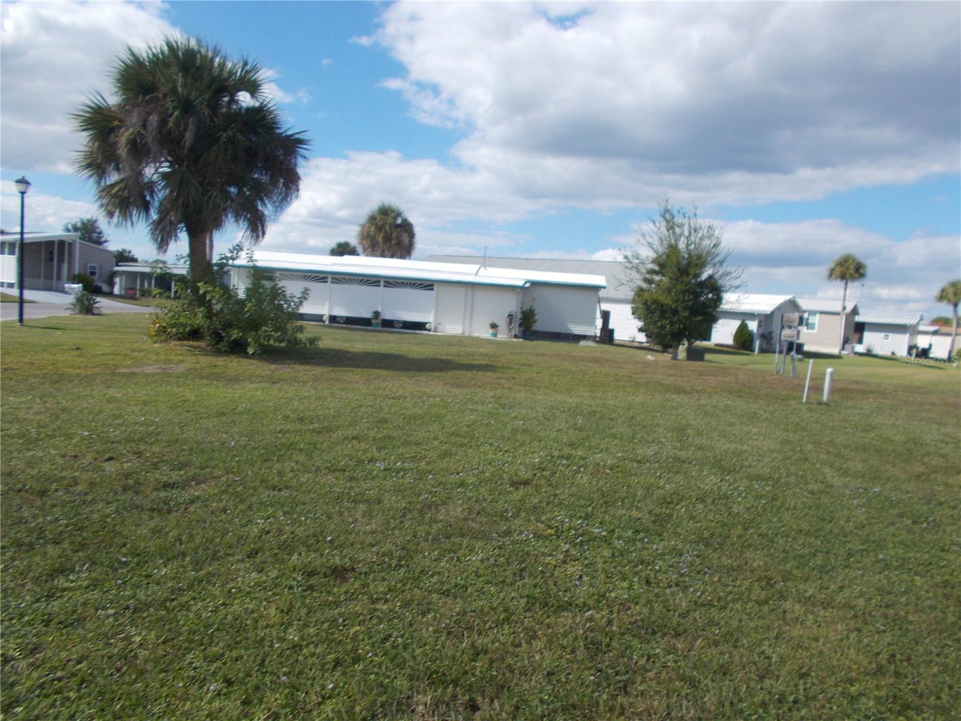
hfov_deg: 67.3
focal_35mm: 26
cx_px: 480
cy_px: 360
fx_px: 722
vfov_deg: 53.1
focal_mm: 4.6
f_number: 8
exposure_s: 1/160
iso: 80
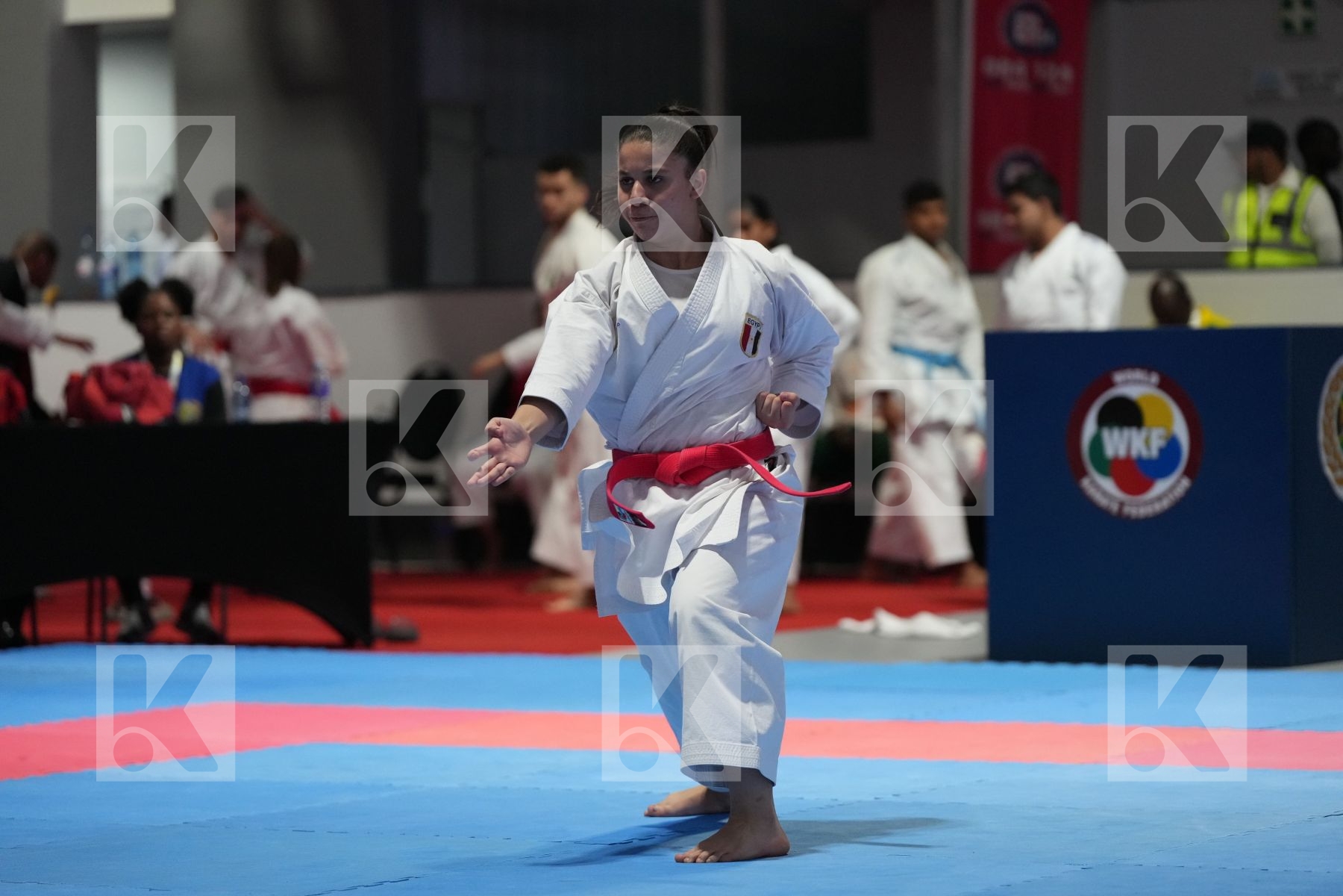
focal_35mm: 130
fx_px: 4849
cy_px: 448
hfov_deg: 15.8
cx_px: 672
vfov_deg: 10.5
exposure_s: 1/500
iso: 4000
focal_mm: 130
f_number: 2.8
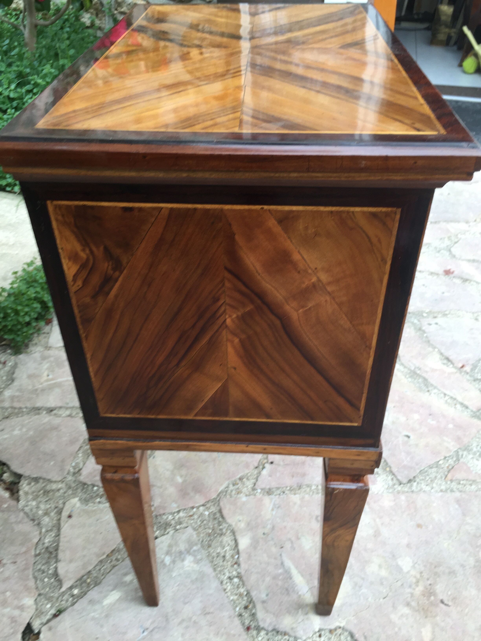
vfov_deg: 61.7
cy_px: 320
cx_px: 240
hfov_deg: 48.2
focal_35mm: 29
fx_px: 537
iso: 32
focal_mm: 4.15
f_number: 2.2
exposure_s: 1/60
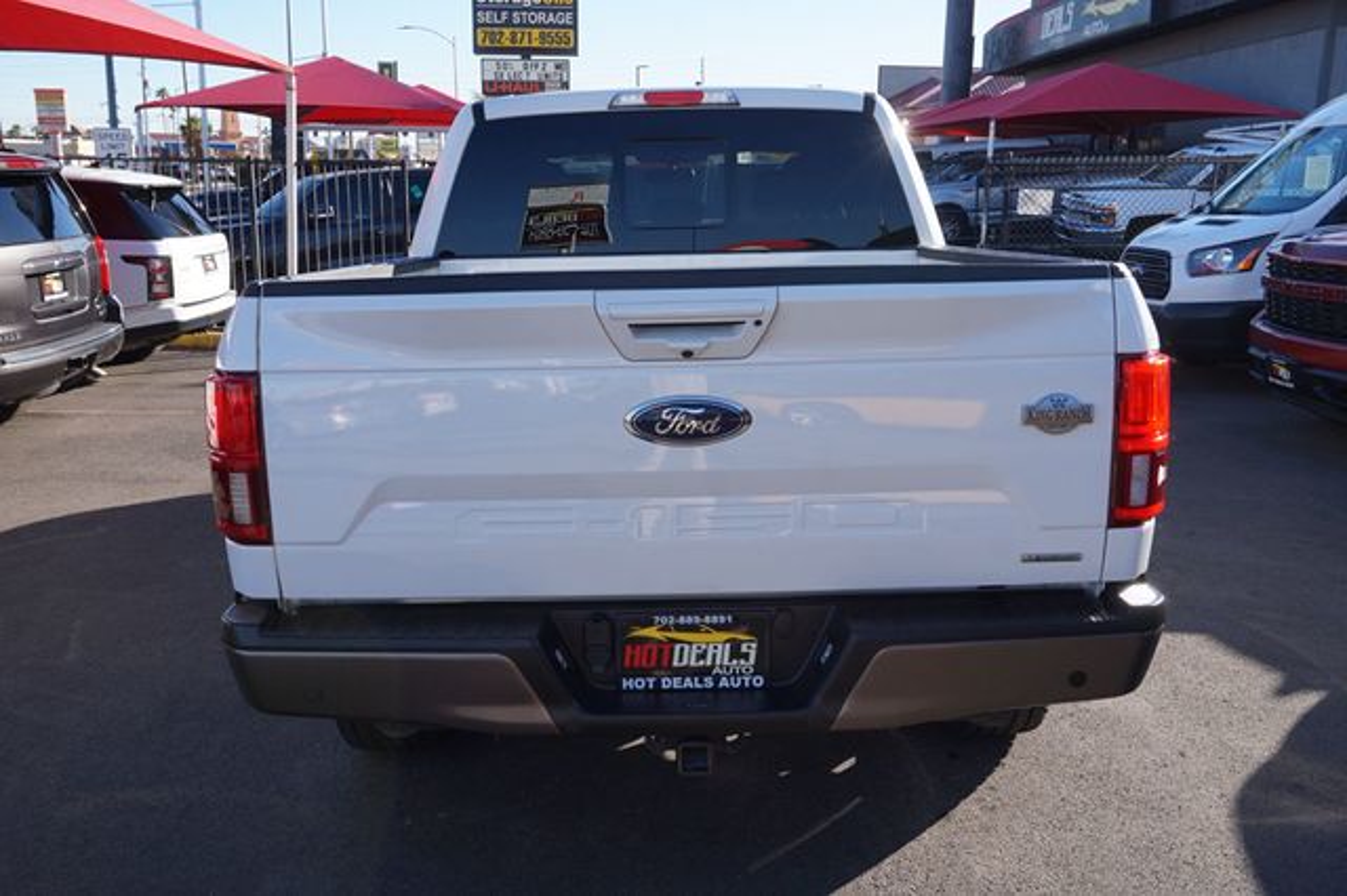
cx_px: 674
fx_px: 1178
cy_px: 448
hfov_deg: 59.5
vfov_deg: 41.7
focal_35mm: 32
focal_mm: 21
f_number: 9
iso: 100
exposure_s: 1/100
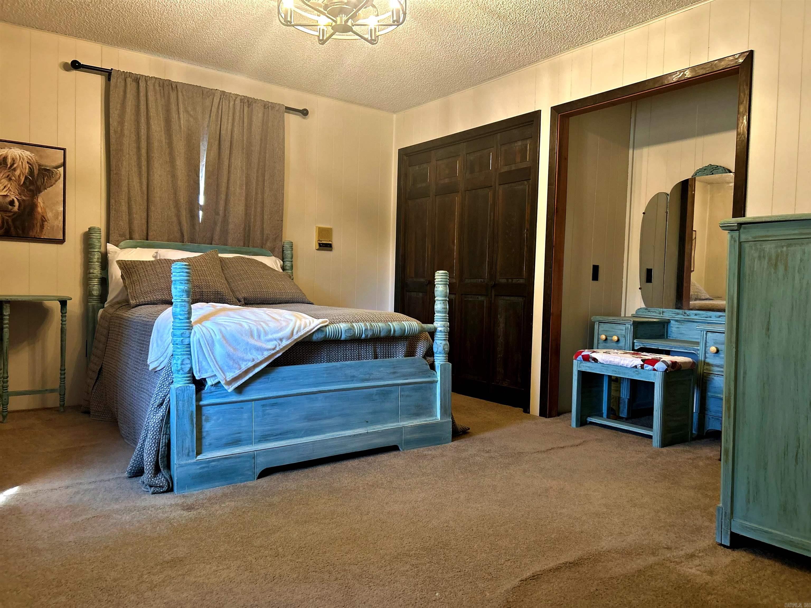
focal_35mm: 26
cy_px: 304
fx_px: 609
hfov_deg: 67.3
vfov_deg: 53.1
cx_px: 406
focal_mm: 5.7
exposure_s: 1/60
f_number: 1.5
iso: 200
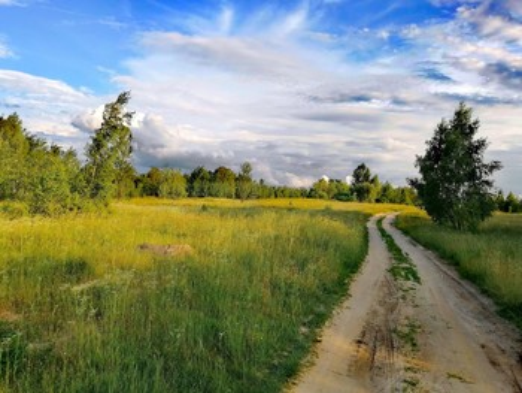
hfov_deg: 67.3
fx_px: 392
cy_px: 196
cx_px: 261
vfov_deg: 53.1
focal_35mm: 26
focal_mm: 3.95
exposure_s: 1/799
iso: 50
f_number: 1.8
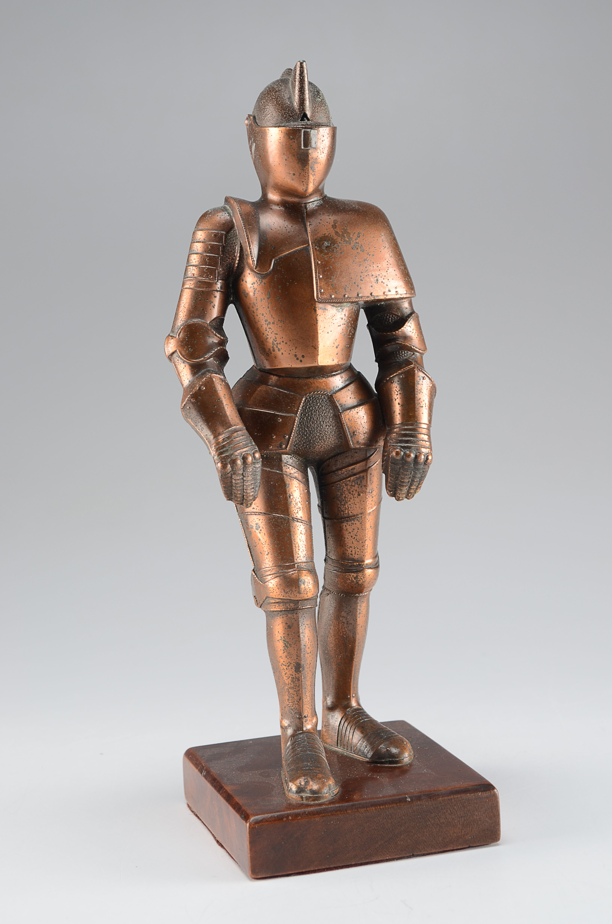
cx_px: 306
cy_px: 462
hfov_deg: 18.8
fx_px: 1844
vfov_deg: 28.1
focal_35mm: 72
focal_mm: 48
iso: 100
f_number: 10
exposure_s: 1/80
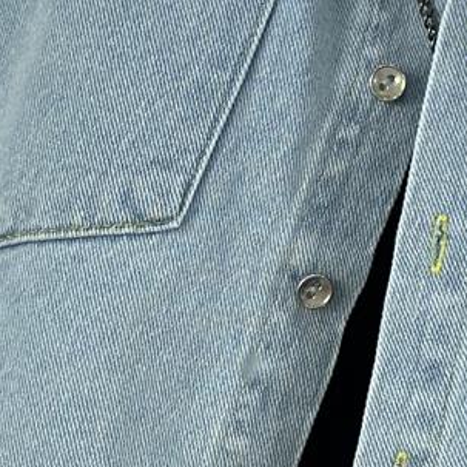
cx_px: 182
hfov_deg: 7.8
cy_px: 270
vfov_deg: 7.8
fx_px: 3419
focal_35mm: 224
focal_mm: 6.86
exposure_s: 1/366
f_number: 1.78
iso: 80
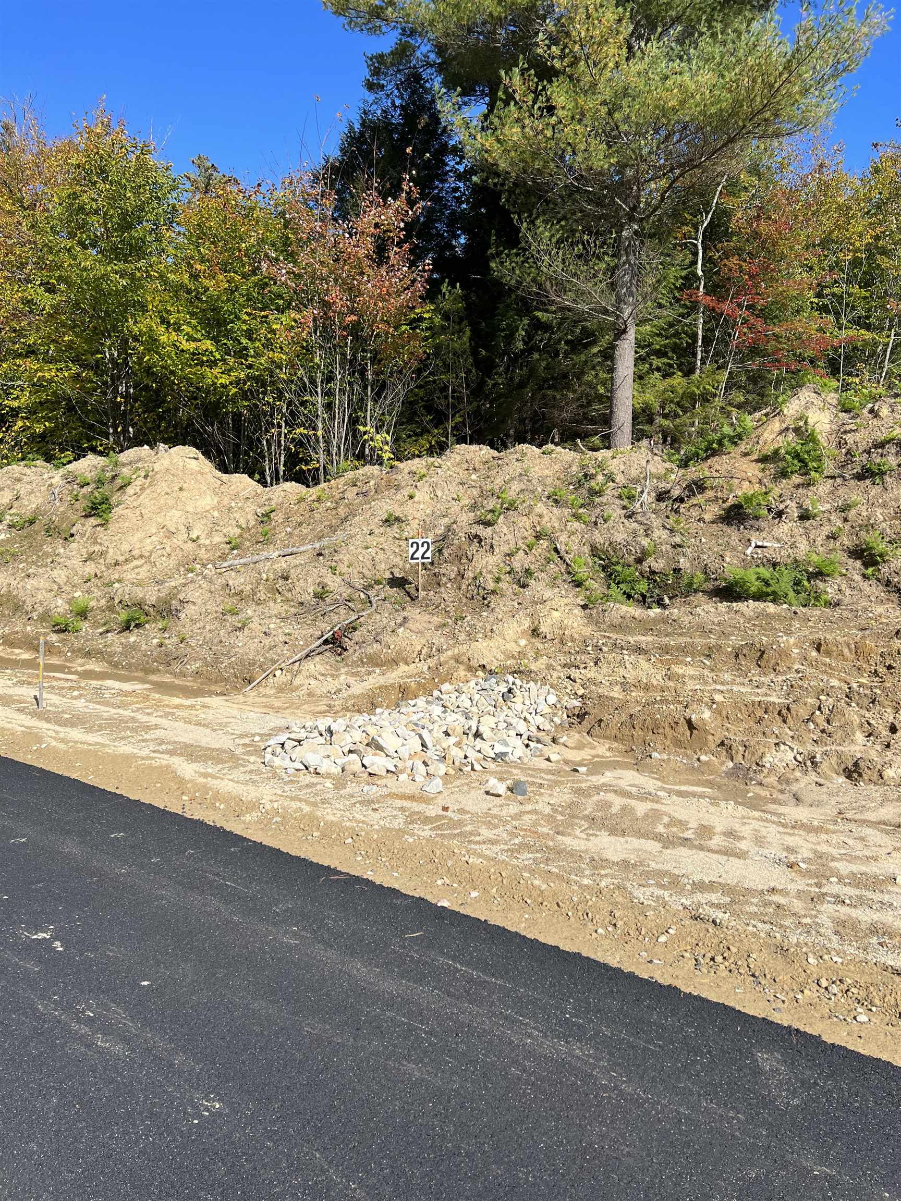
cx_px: 450
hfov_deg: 53.1
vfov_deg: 67.3
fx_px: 902
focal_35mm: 26
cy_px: 600
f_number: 1.5
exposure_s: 1/4274
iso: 50
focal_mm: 5.7
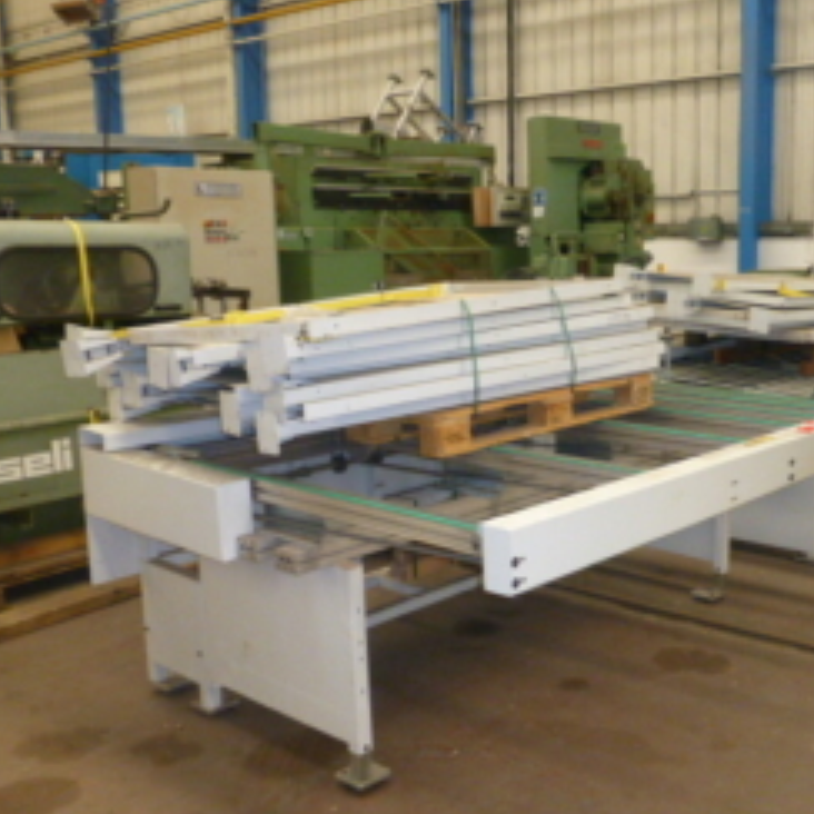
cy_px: 412
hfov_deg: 43.0
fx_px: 1011
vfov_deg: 43.9
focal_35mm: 38
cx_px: 570
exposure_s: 1/60
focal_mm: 5.4
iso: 800
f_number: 3.6
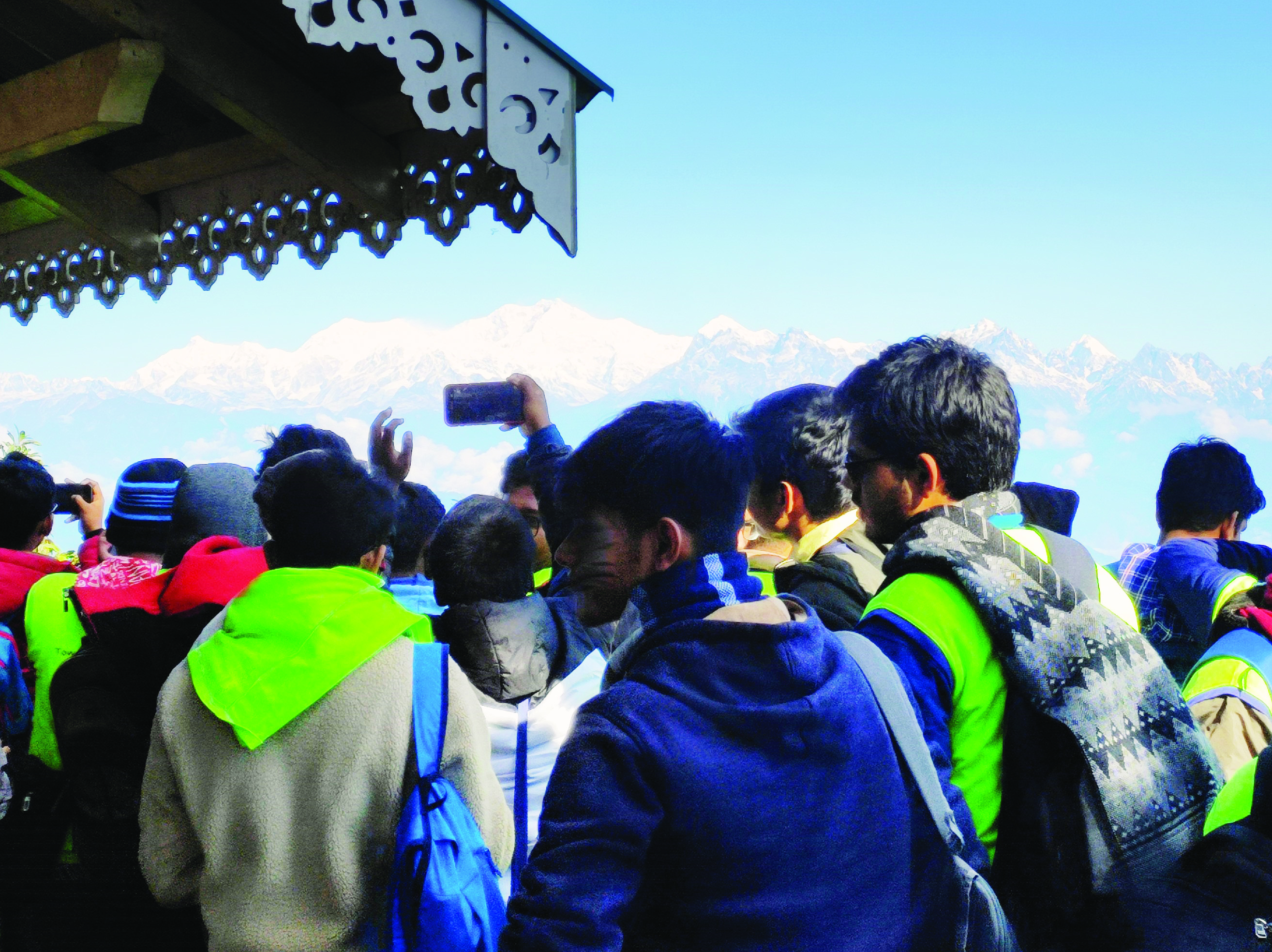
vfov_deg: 45.9
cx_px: 794
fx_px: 1101
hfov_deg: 59.2
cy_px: 304
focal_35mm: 30
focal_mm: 4.74
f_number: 1.79
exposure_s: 1/707
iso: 50
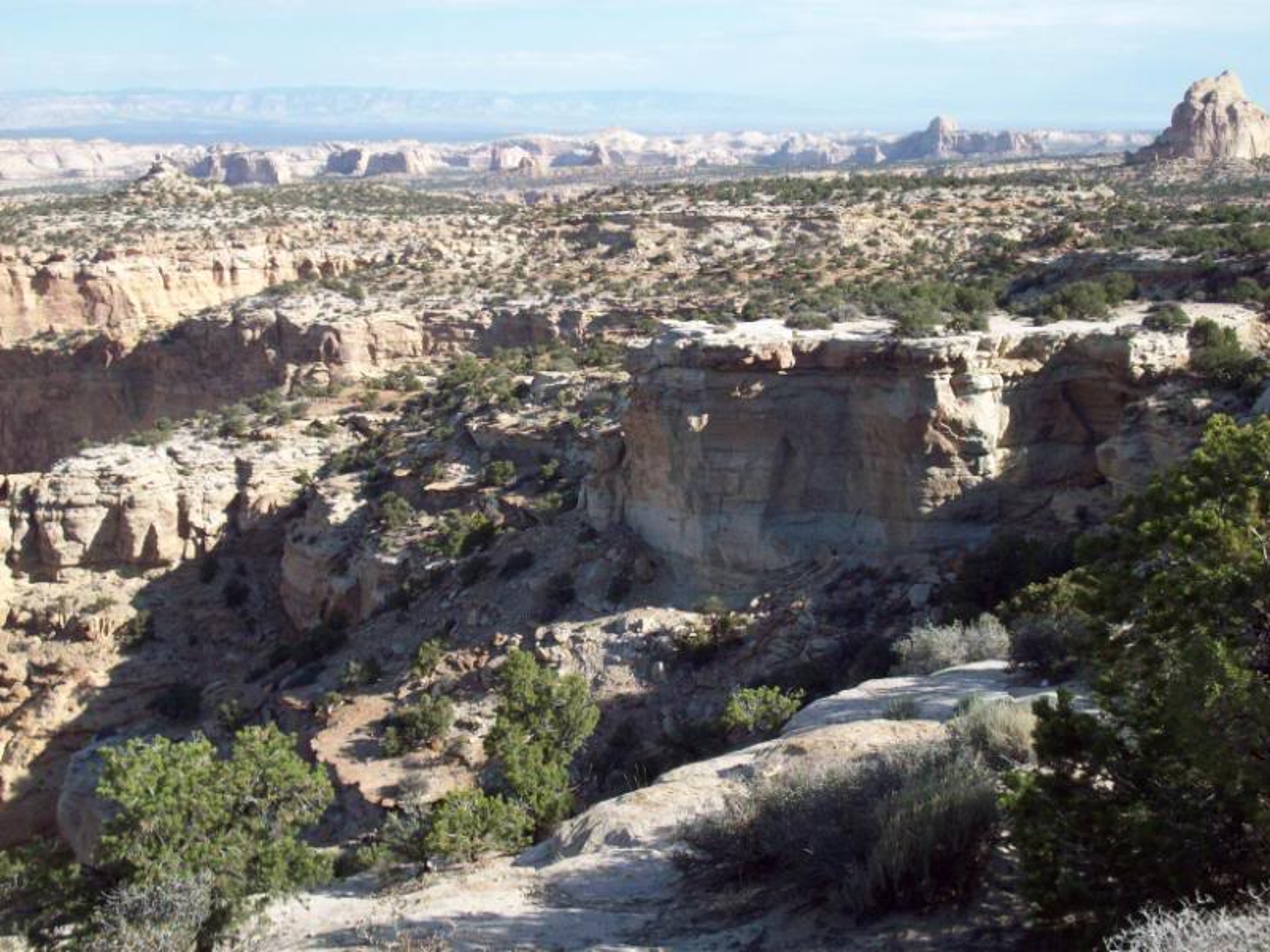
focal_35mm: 46
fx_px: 1688
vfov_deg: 31.5
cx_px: 635
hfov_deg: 41.2
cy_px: 476
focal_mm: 7.6
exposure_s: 1/209
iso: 80
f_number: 6.3
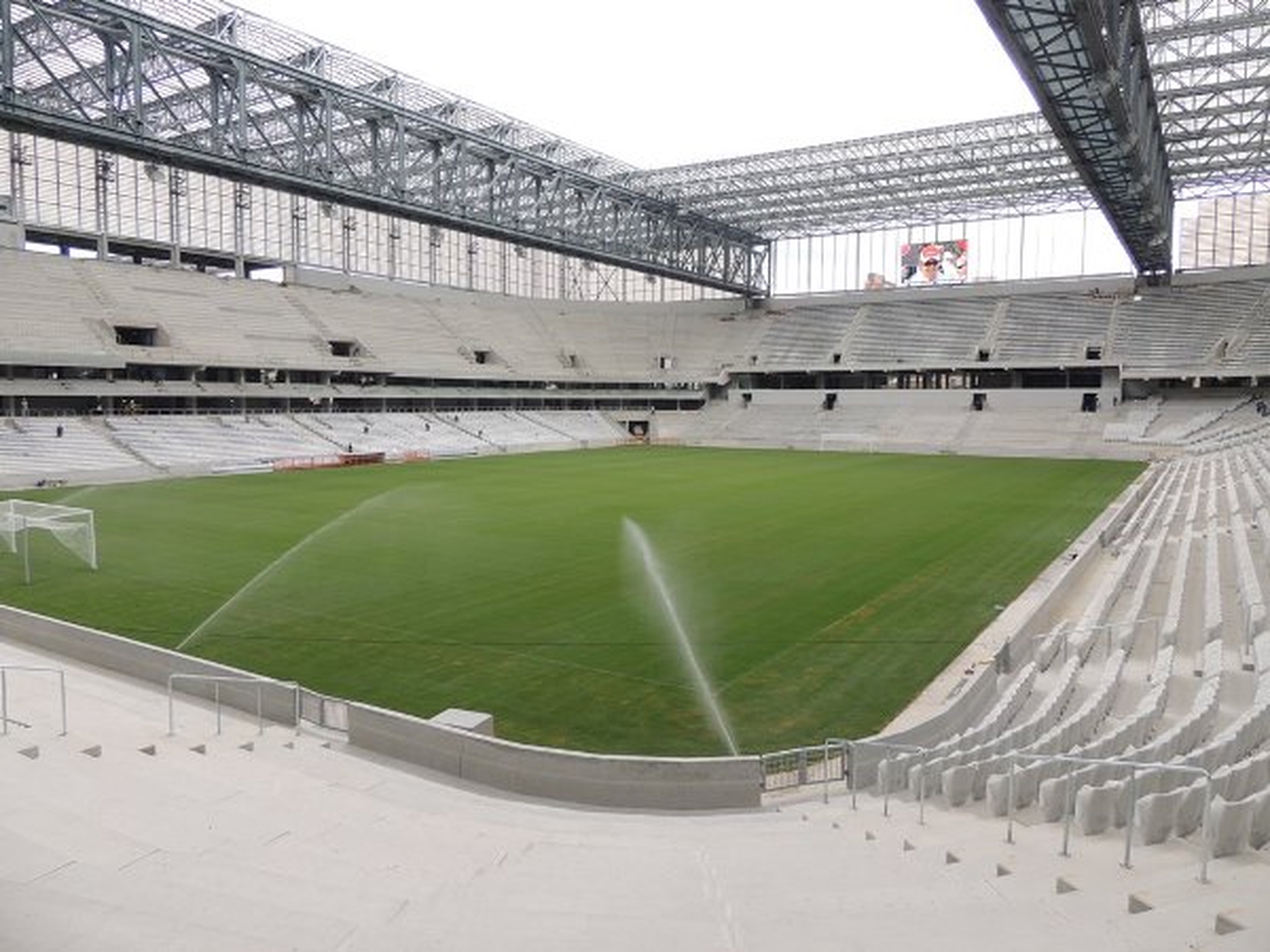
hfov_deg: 71.6
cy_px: 476
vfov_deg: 56.8
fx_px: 881
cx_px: 635
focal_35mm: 24
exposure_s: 1/320
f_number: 3
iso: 100
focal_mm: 4.3
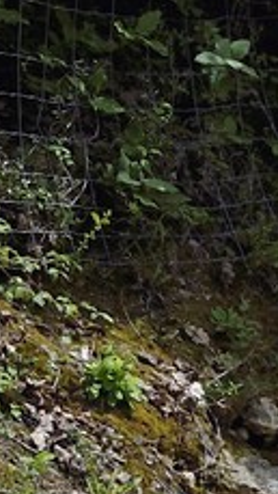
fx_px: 4398
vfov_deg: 6.3
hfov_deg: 3.3
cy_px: 760
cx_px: 1556
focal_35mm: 336
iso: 200
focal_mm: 46
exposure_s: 1/250
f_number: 9
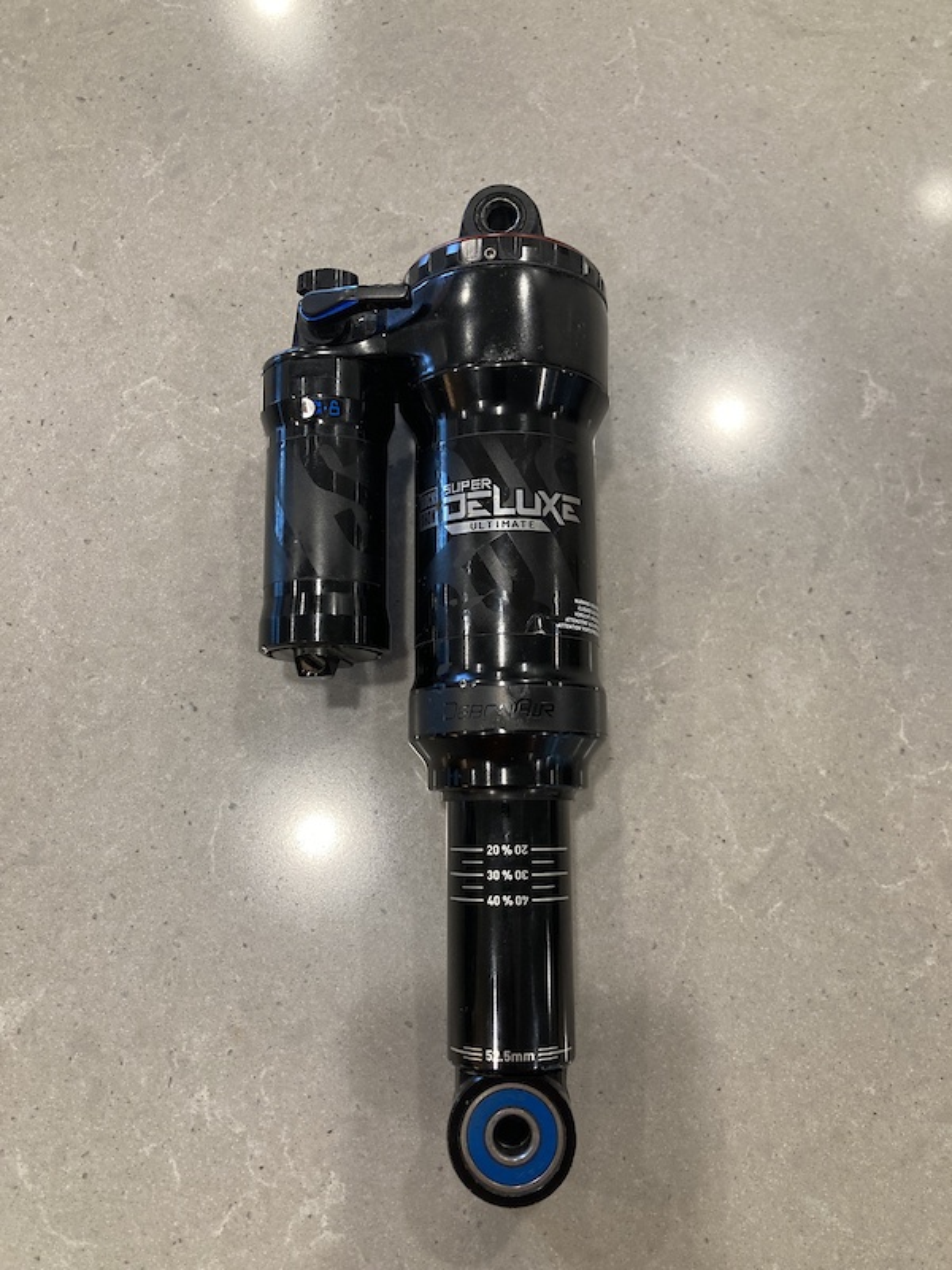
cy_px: 635
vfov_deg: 63.4
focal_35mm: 28
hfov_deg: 49.7
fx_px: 1027
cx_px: 476
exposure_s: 1/60
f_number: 1.8
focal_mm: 3.99
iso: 125
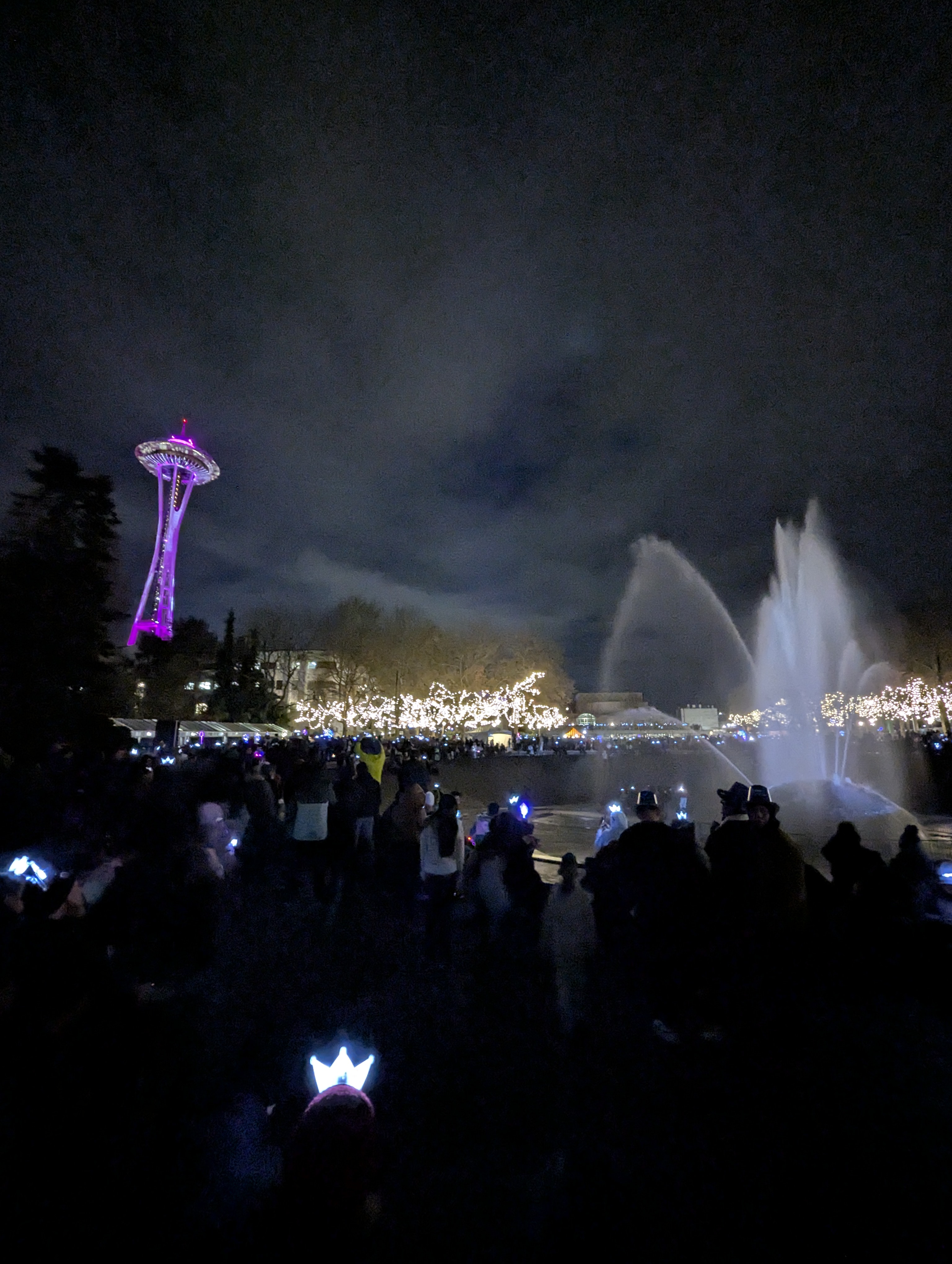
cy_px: 632
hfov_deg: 90.1
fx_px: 476
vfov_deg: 106.1
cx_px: 476
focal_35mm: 13
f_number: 2.2
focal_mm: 1.95
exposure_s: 1/15
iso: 663
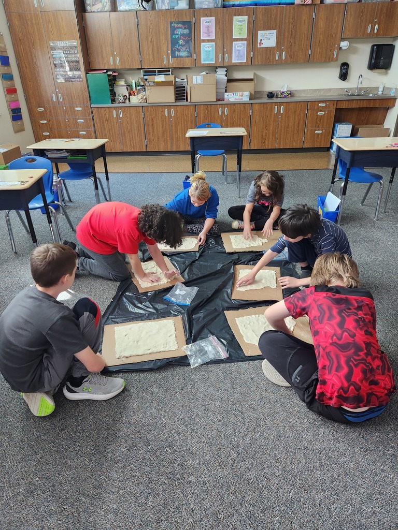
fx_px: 353
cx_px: 199
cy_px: 265
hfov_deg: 58.9
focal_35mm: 23
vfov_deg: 73.9
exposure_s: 1/120
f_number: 1.8
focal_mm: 5.4
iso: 400
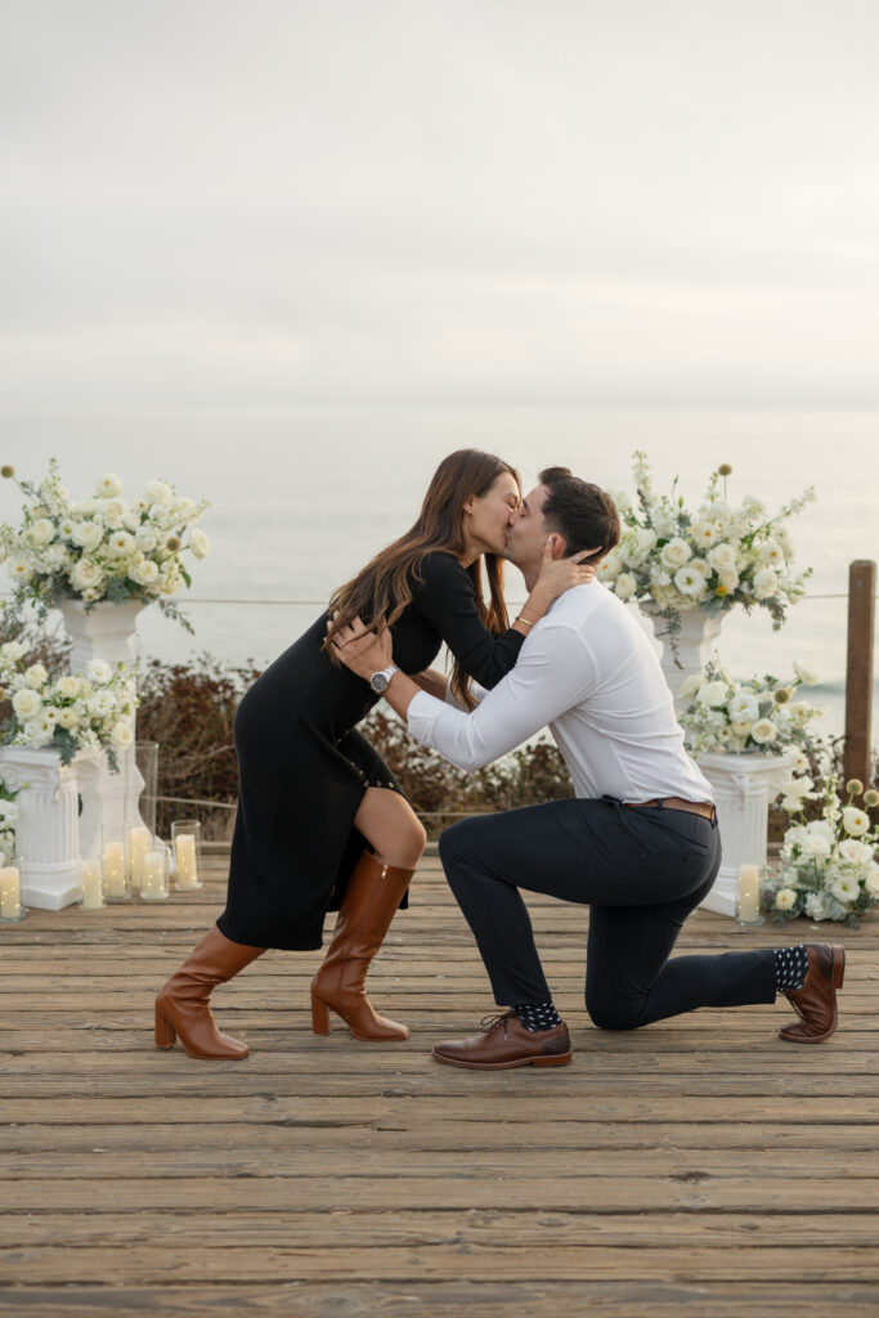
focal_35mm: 50
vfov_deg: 39.6
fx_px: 1830
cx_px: 440
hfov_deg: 27.0
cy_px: 659
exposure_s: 1/800
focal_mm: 50
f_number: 2
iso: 125
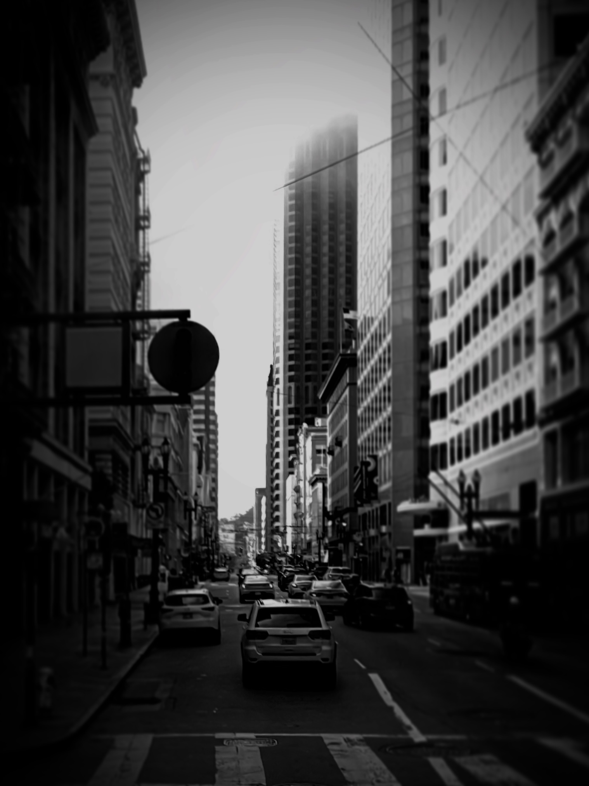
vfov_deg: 67.3
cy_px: 393
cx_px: 294
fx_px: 590
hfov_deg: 53.1
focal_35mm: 26
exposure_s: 1/63
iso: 125
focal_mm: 4.2
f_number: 1.6
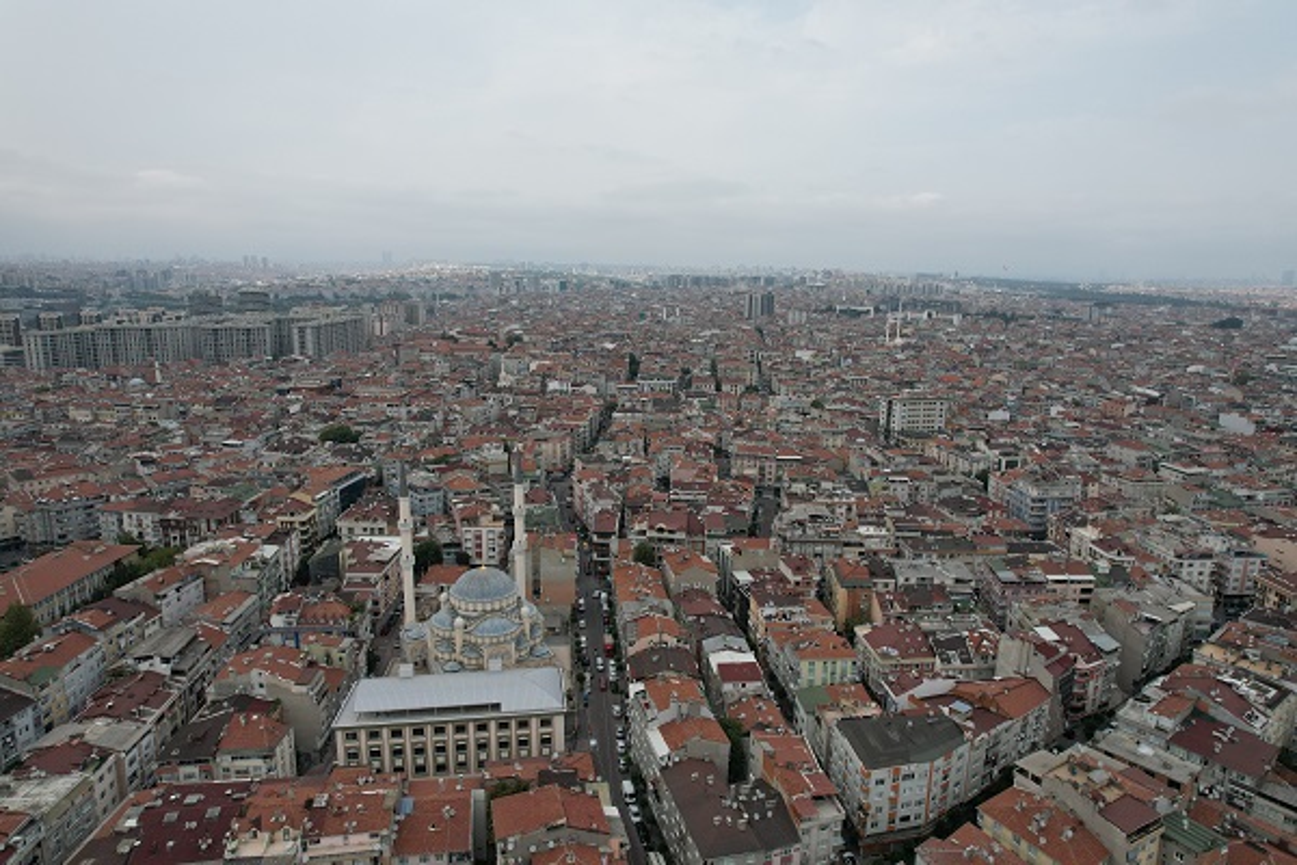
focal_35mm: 22
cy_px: 432
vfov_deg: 57.2
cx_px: 648
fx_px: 793
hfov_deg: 78.6
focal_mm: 8.38
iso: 130
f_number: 2.8
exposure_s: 1/2500
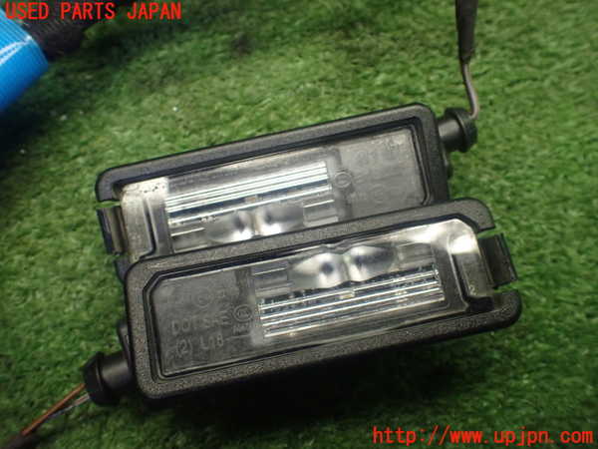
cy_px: 224
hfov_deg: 60.0
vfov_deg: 46.8
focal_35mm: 30
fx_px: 518
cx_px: 299
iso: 500
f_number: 2.3
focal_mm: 5.4
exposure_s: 1/125
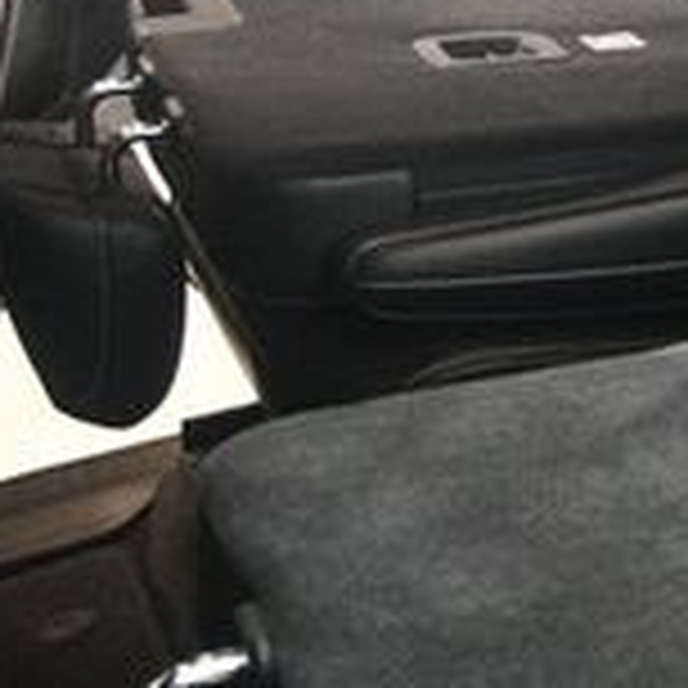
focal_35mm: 96
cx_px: 1385
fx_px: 2159
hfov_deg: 14.8
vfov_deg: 17.9
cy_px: 99
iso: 4000
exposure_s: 1/60
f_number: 3.5
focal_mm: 18
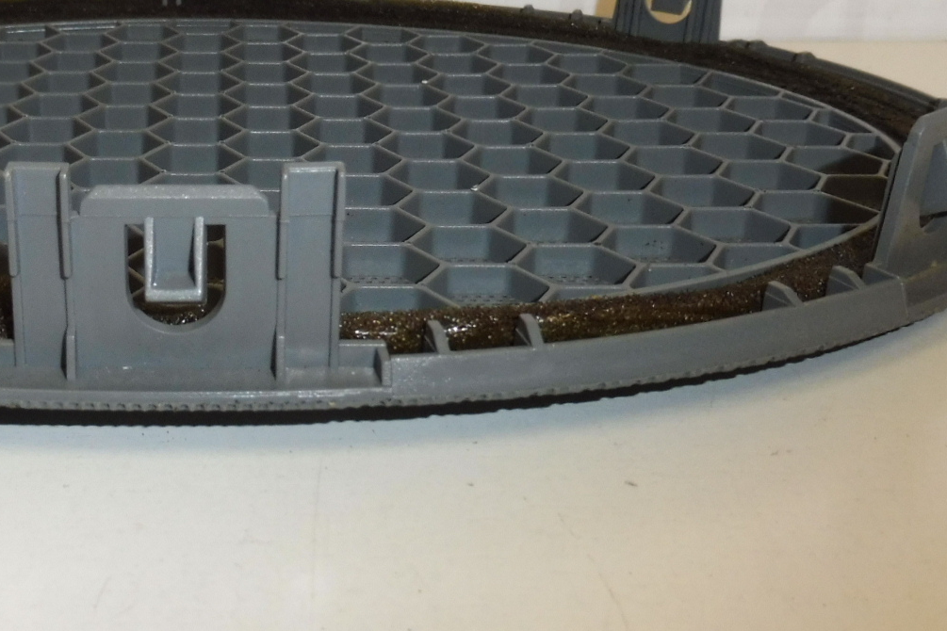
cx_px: 199
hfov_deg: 36.3
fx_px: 1394
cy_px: 211
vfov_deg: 25.4
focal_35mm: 53
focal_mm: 4.4
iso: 200
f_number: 3.5
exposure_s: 1/60
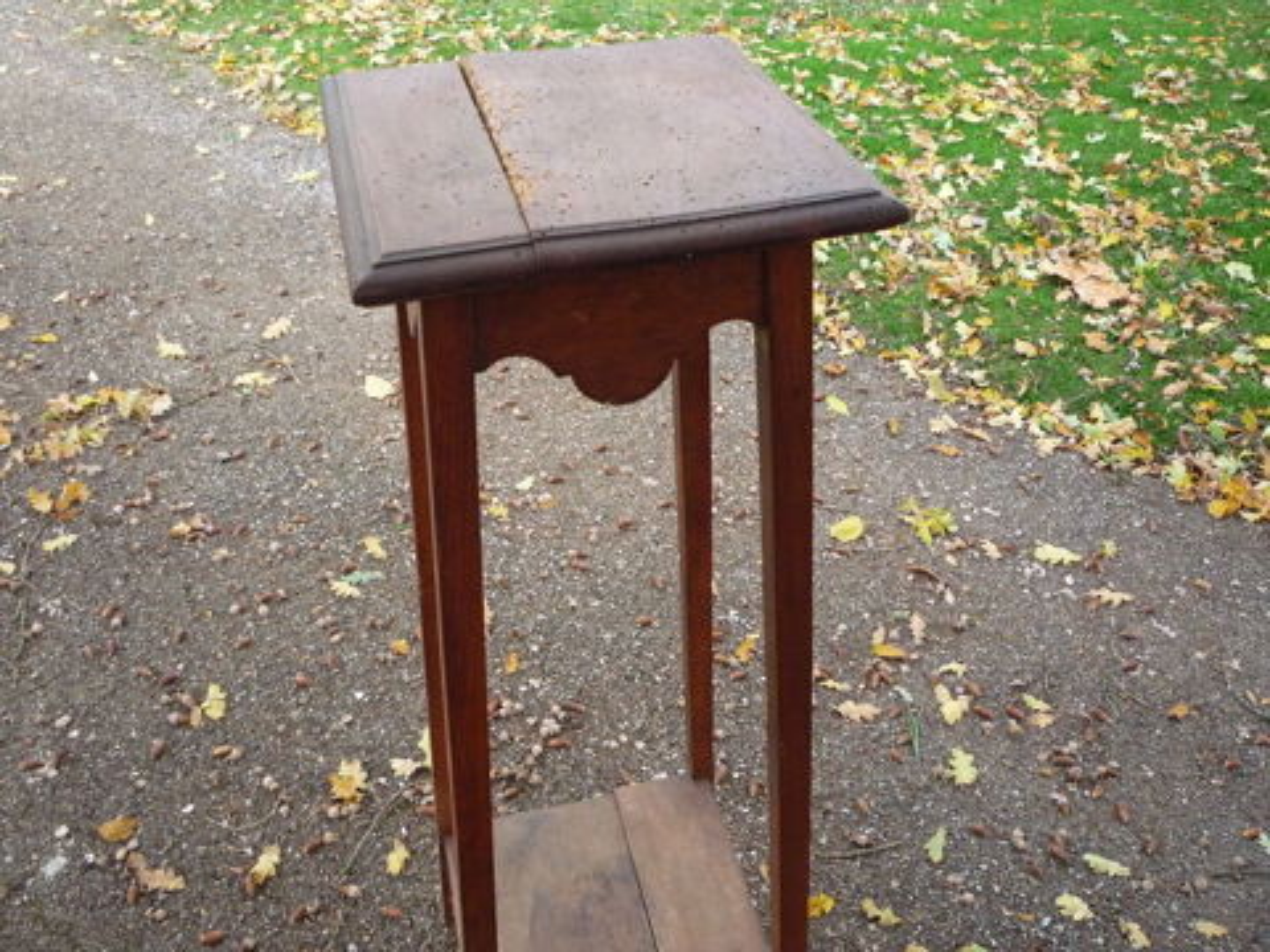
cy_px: 476
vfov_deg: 46.8
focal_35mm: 30
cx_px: 635
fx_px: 1101
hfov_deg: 60.0
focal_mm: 5.2
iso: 320
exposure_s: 1/30
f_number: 3.3
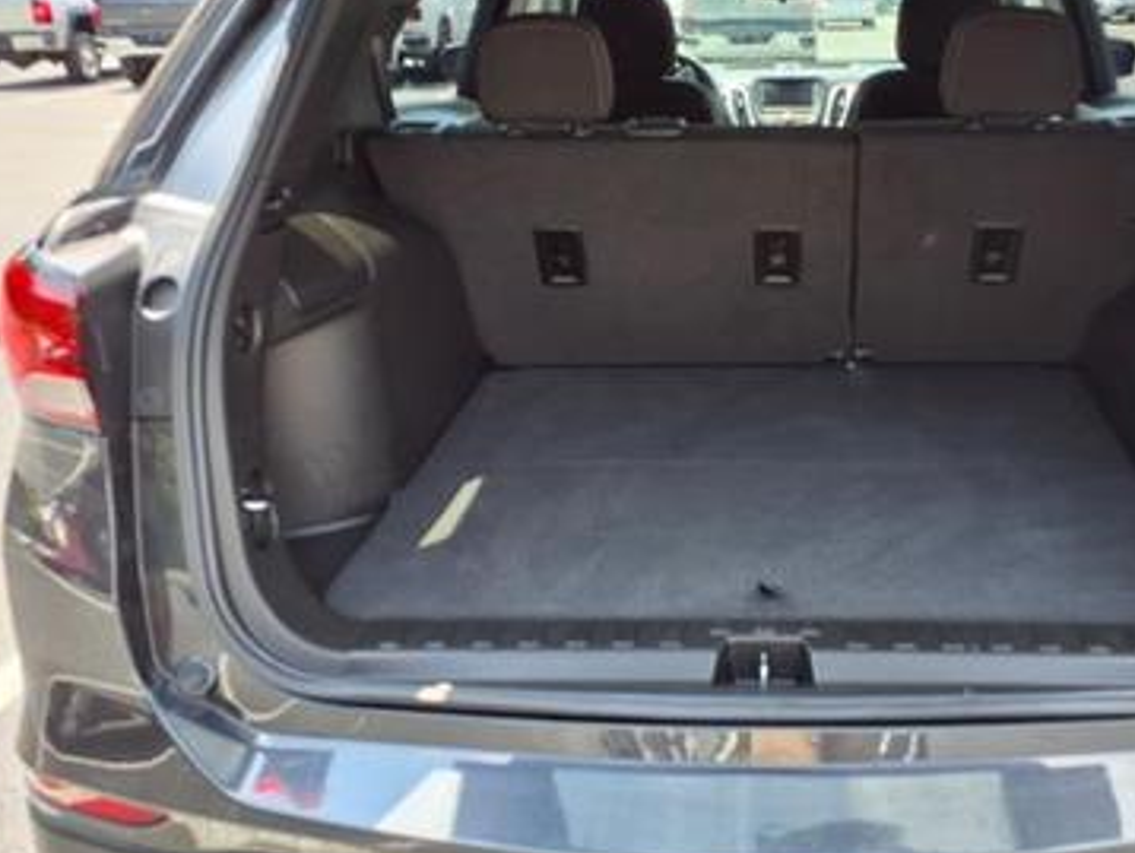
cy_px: 327
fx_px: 1247
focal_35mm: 38
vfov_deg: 37.6
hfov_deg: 48.2
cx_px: 748
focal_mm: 3.58
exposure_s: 1/135
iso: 40
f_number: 1.9
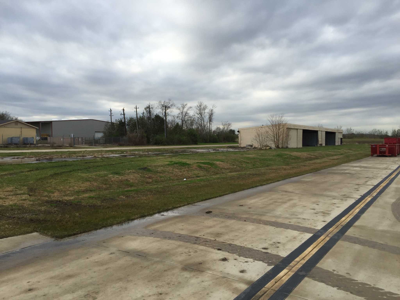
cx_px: 200
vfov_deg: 48.2
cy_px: 150
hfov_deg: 61.7
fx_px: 335
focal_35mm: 29
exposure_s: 1/760
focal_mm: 4.15
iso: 32
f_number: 2.2
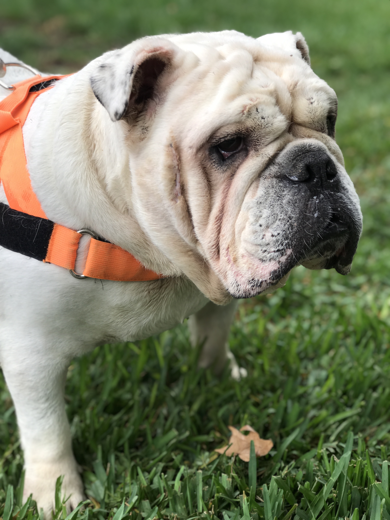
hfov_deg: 25.7
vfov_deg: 33.8
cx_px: 195
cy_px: 260
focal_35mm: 57
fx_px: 856
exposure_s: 1/158
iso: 20
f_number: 2.8
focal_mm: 6.6
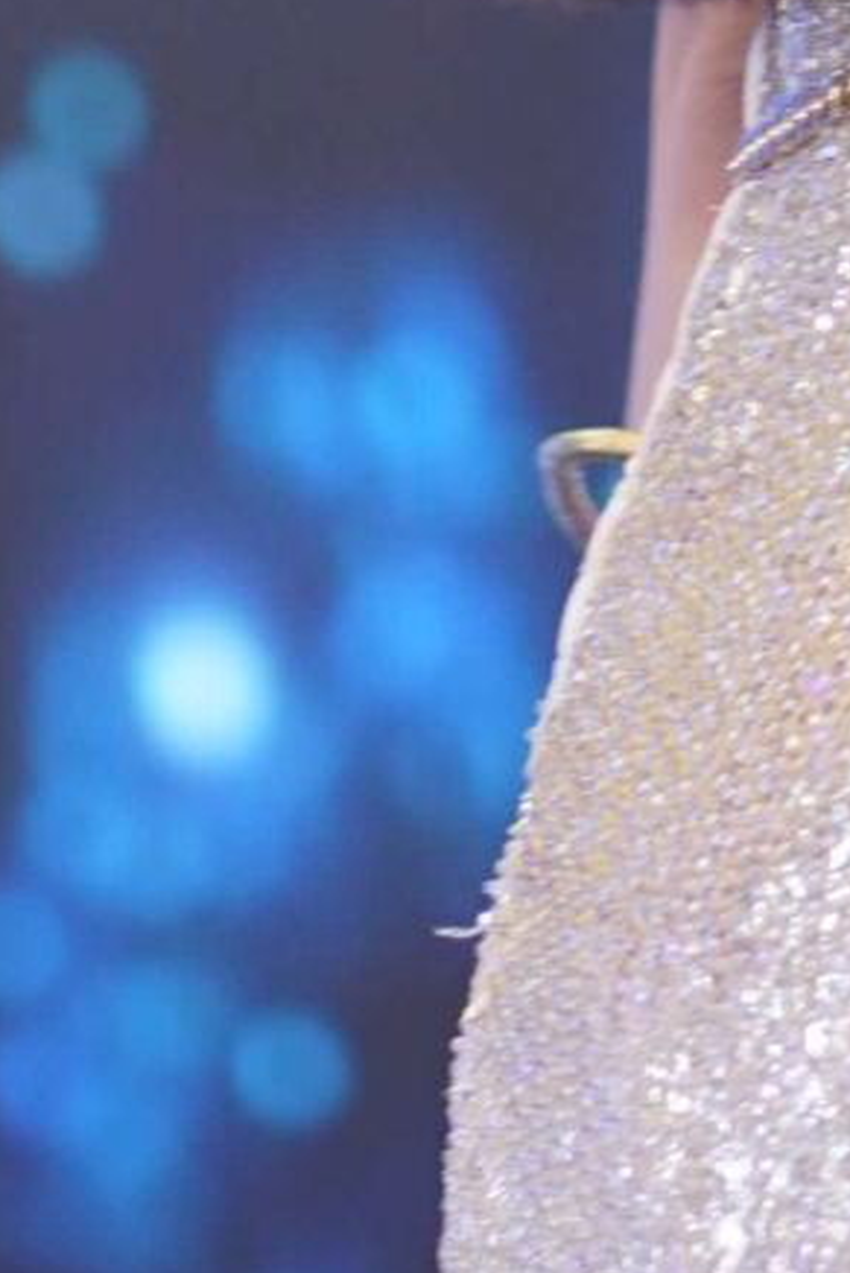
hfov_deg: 1.8
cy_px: -674
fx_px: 26362
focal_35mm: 745
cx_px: 803
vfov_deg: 2.8
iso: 320
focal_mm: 85
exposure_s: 1/250
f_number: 1.8
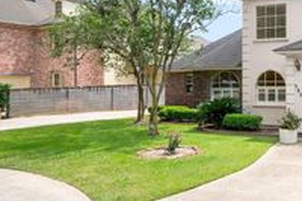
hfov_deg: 44.0
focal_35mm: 35
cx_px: 320
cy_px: 43
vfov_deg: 36.6
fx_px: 293
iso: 400
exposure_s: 1/500
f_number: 10
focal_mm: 14
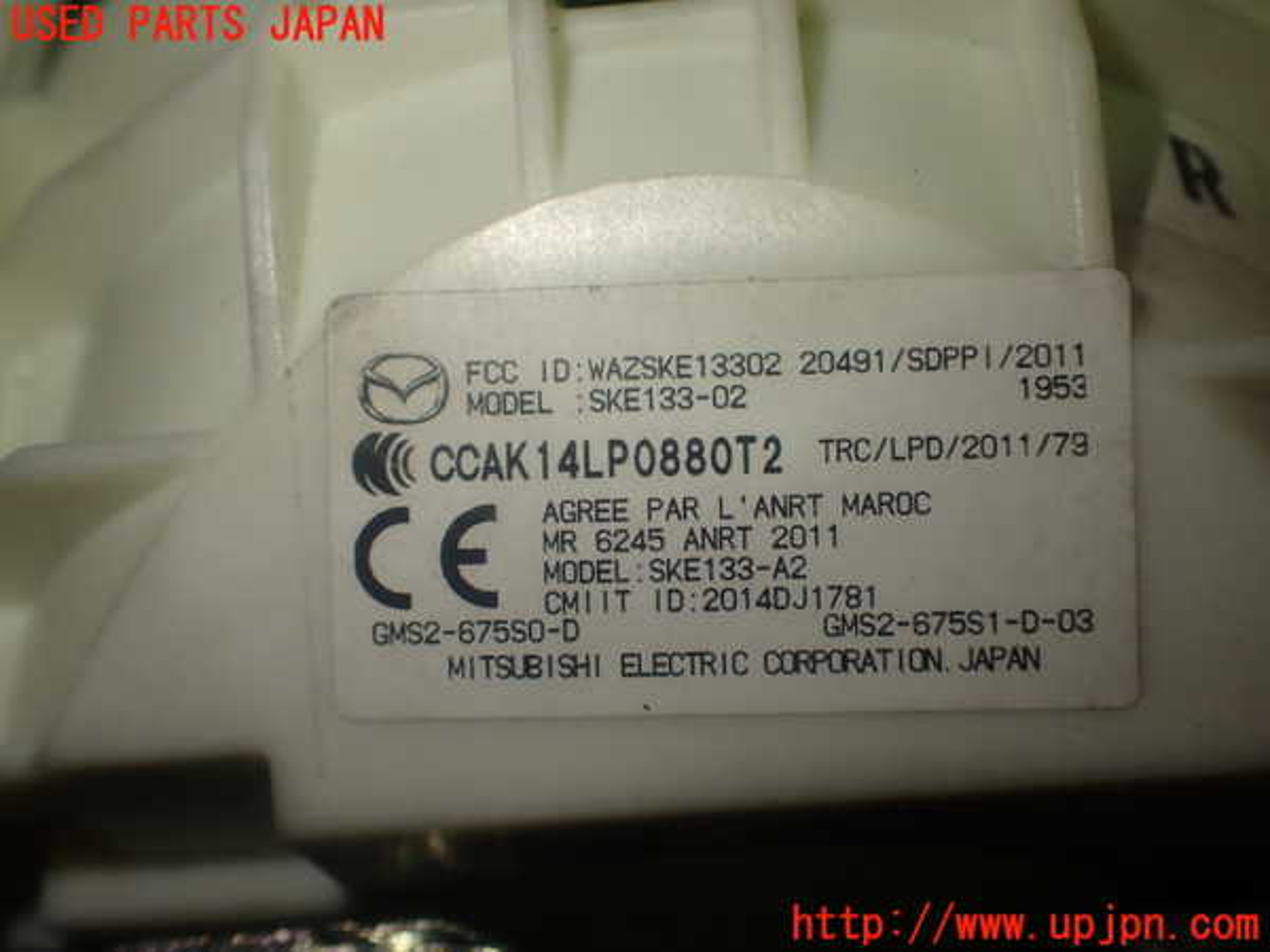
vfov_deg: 39.7
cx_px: 635
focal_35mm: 36
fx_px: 1321
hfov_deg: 51.4
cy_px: 476
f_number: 3.5
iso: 100
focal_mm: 6.37
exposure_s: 1/125
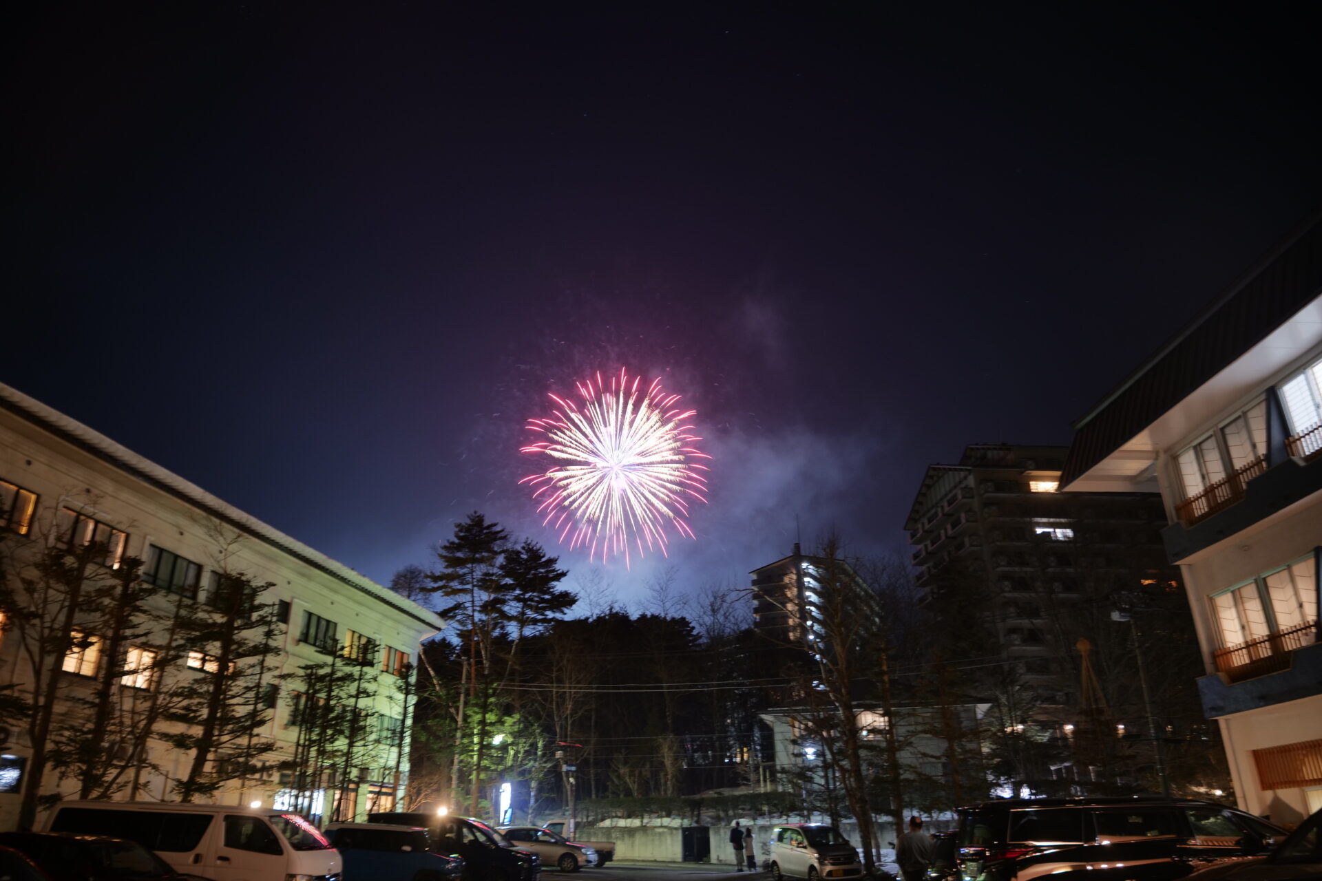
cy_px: 440
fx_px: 881
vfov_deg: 53.1
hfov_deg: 73.7
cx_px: 661
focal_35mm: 24
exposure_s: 2
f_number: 2.8
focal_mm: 24
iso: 200
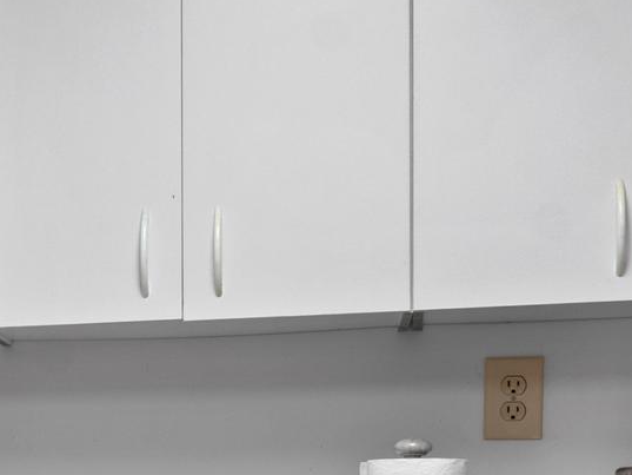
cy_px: 658
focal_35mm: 110
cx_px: -481
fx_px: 2009
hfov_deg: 15.5
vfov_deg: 12.9
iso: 250
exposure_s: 1/1.67
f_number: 8
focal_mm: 20
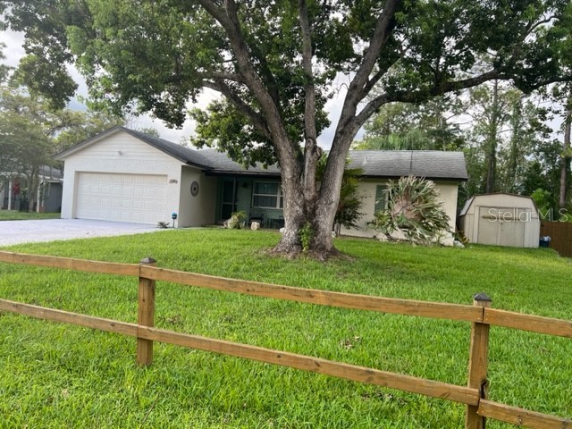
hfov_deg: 67.3
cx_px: 286
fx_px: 430
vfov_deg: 53.1
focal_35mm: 26
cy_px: 214
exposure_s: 1/511
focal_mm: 5.7
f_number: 1.5
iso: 50
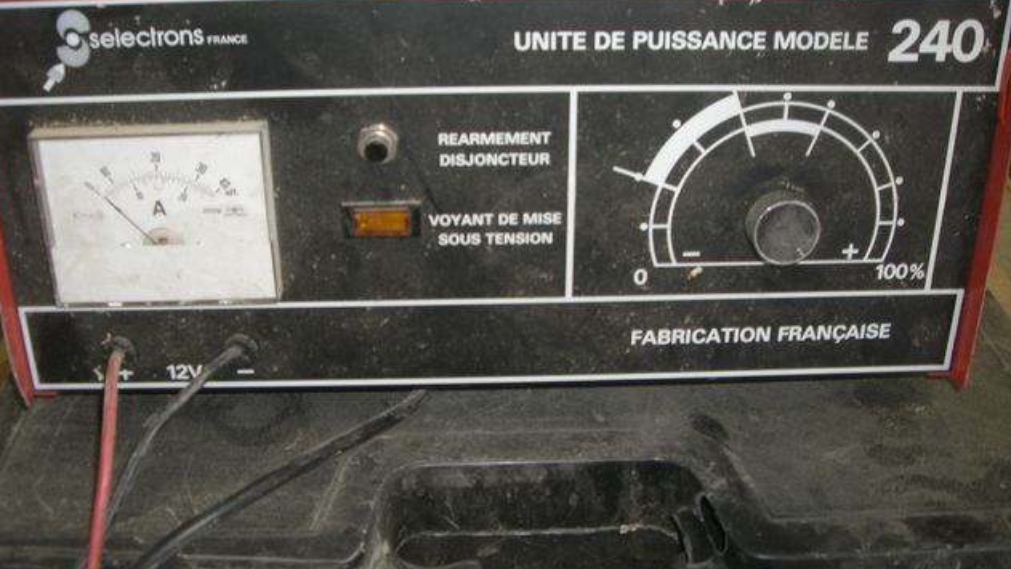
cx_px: 500
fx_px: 1126
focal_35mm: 42
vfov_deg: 28.3
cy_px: 263
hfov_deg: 48.4
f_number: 2.7
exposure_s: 1/60
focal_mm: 6.2
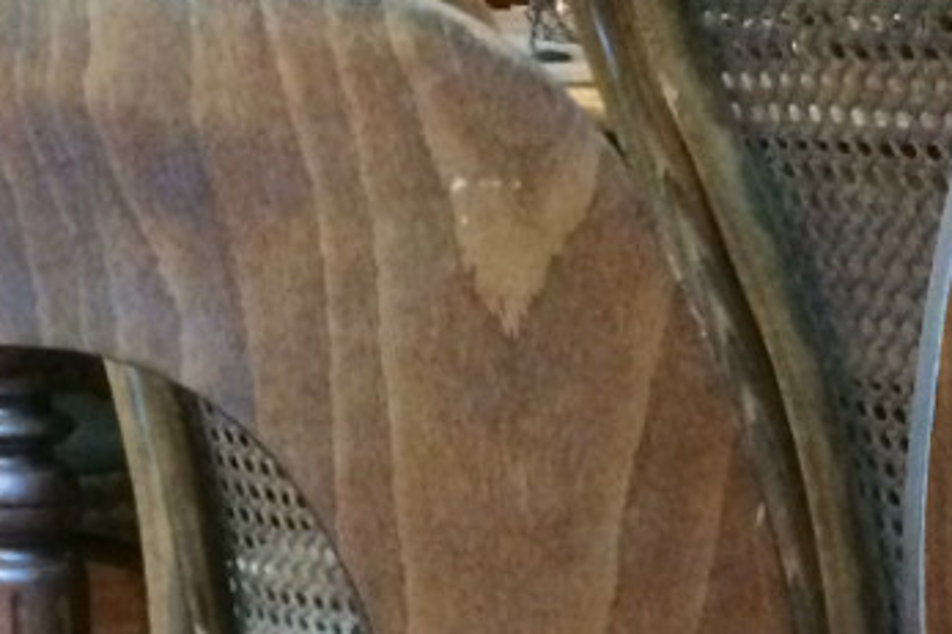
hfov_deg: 14.6
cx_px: 925
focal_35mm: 139
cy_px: 1386
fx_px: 3674
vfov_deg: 9.1
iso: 400
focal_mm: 4.15
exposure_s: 1/17
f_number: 2.2
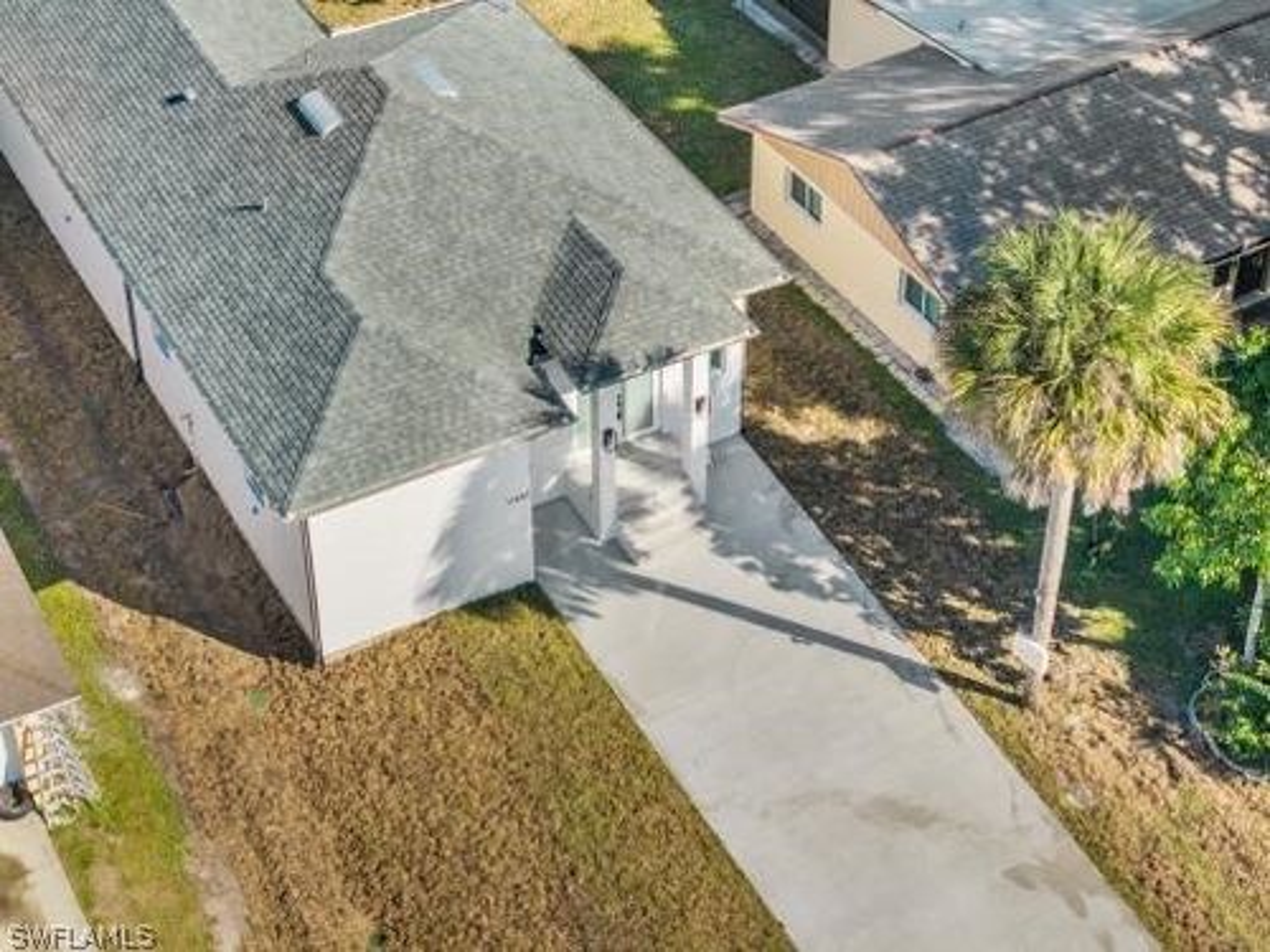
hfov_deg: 27.8
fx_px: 2568
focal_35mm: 70
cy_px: 476
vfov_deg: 21.0
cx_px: 635
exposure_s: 1/640
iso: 200
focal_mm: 19.35
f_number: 2.8
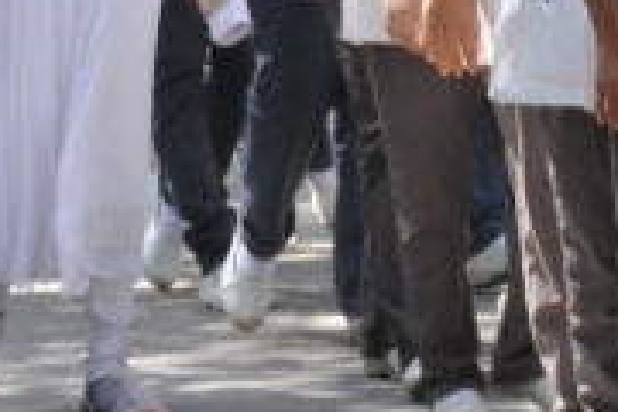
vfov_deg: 1.7
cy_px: -141
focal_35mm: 809
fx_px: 13884
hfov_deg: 2.5
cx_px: 968
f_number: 7.1
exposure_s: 1/200
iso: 400
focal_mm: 95
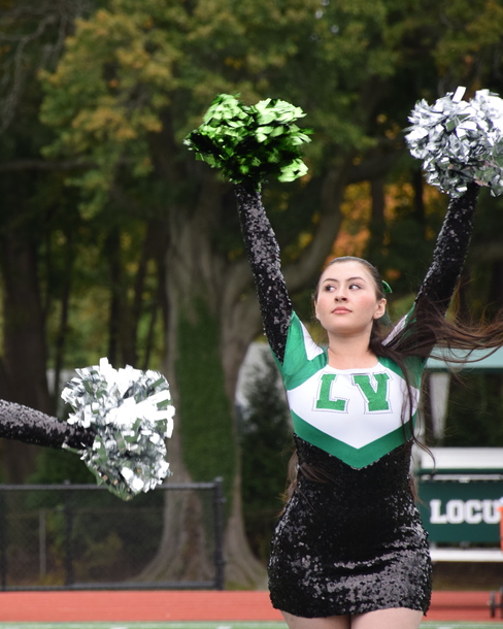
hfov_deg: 4.7
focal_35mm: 331
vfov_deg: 5.8
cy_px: 346
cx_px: 68
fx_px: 6159
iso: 450
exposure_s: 1/250
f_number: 5.6
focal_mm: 140
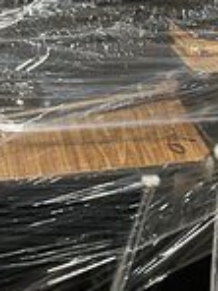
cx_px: 182
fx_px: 697
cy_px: -87
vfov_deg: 21.3
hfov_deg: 17.6
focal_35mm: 83
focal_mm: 5.7
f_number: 1.5
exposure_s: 1/40
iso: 400
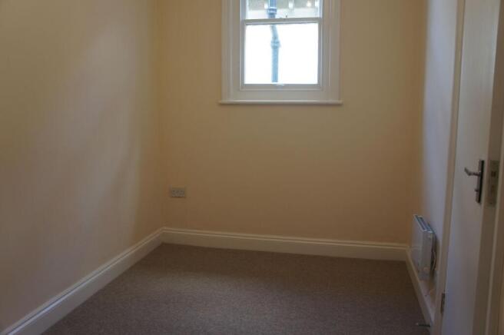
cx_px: 252
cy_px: 168
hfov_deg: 62.0
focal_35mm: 30
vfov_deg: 43.5
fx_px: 420
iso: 200
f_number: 4
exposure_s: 1/30
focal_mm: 20
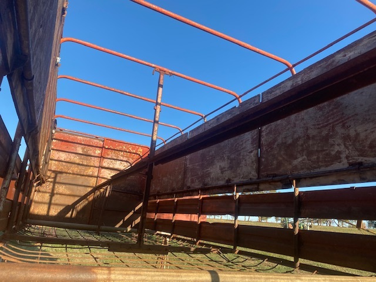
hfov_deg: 67.3
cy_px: 141
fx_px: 282
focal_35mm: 26
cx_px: 188
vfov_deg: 53.1
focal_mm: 4.25
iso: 32
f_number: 1.8
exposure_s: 1/1008
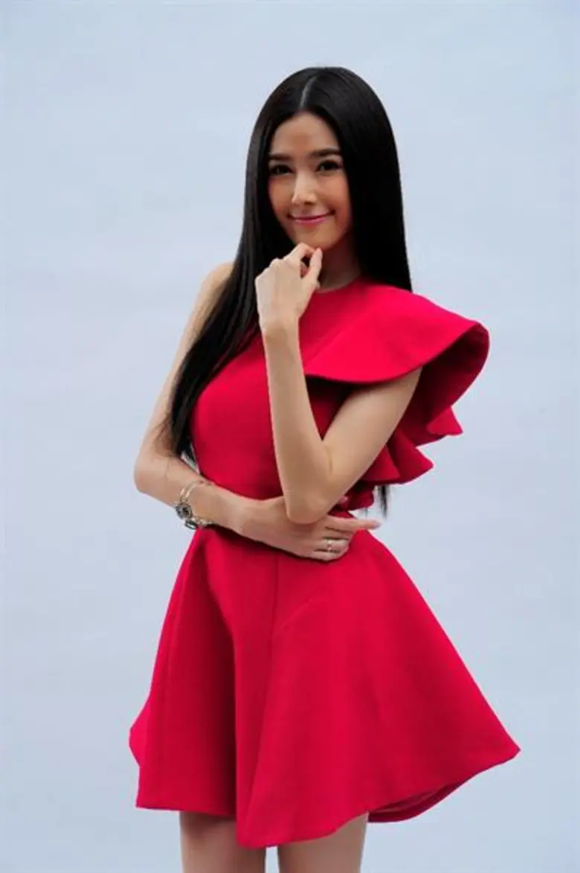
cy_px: 436
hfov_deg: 13.0
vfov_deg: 19.5
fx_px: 2542
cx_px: 290
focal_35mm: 105
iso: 250
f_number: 11
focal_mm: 105
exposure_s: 1/160
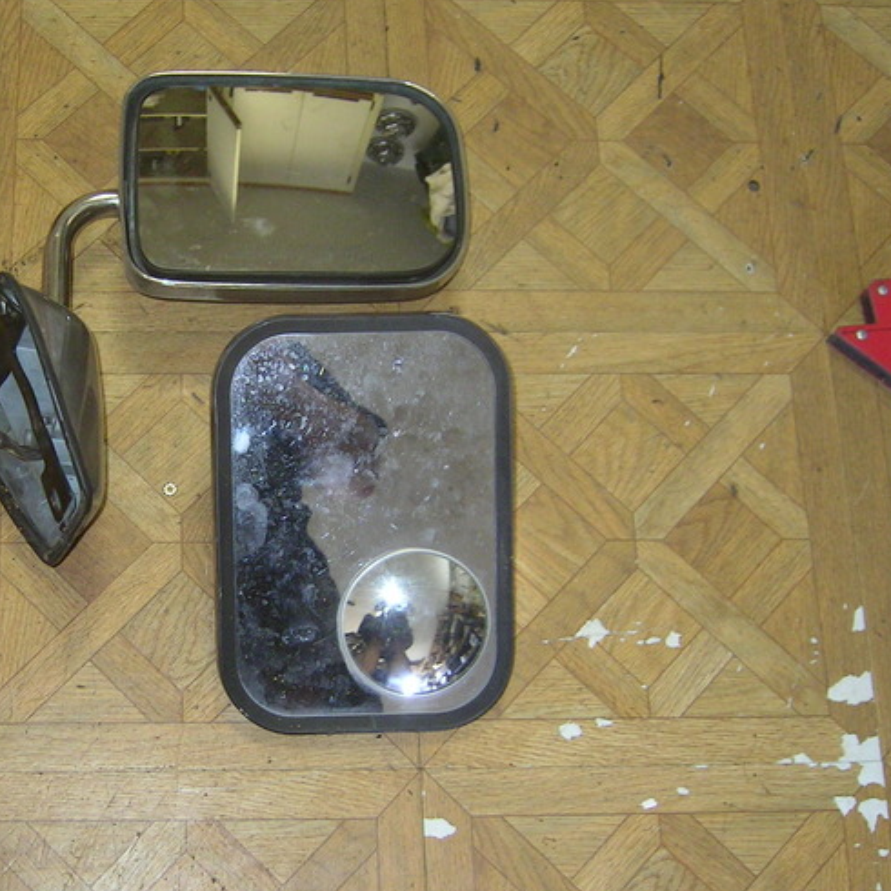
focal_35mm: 52
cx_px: 242
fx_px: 1514
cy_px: 504
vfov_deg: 32.7
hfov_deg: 32.3
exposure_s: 1/30
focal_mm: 5.6
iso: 100
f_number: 2.8
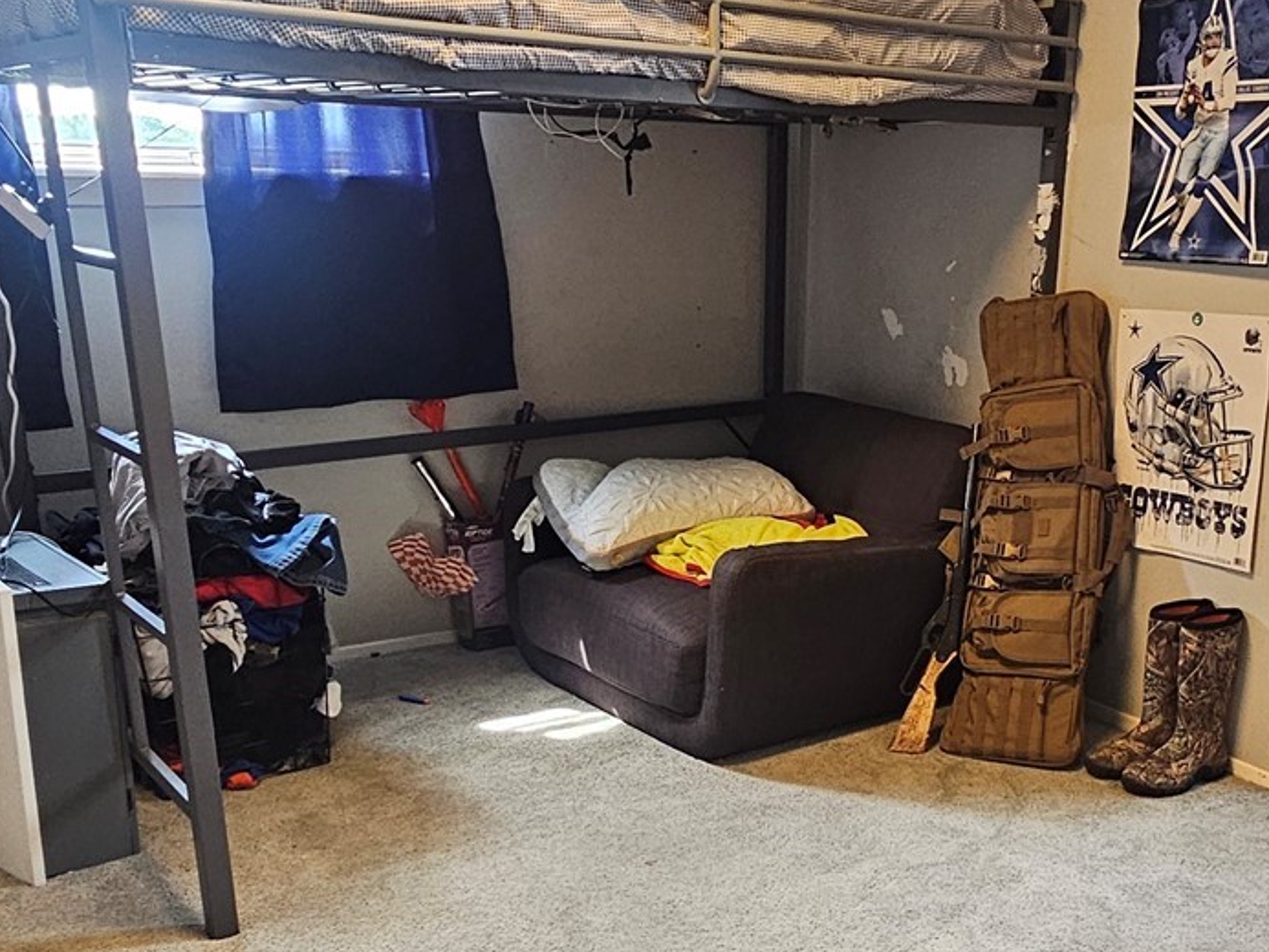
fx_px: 1320
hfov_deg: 50.3
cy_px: 677
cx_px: 855
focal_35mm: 36
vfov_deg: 38.9
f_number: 2.2
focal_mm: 2.2
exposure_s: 1/60
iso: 250
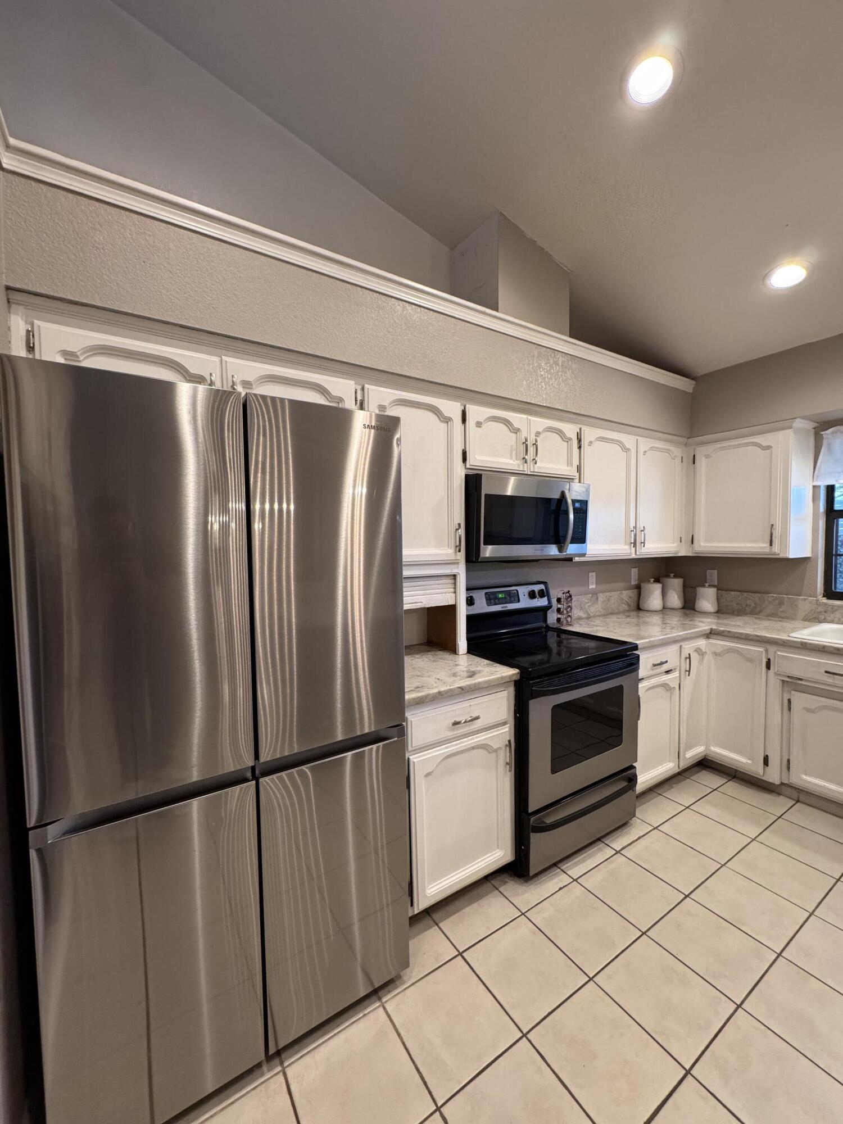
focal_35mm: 14
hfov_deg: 85.7
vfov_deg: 102.1
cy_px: 562
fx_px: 455
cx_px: 422
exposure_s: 1/120
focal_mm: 2.22
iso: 320
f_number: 2.2
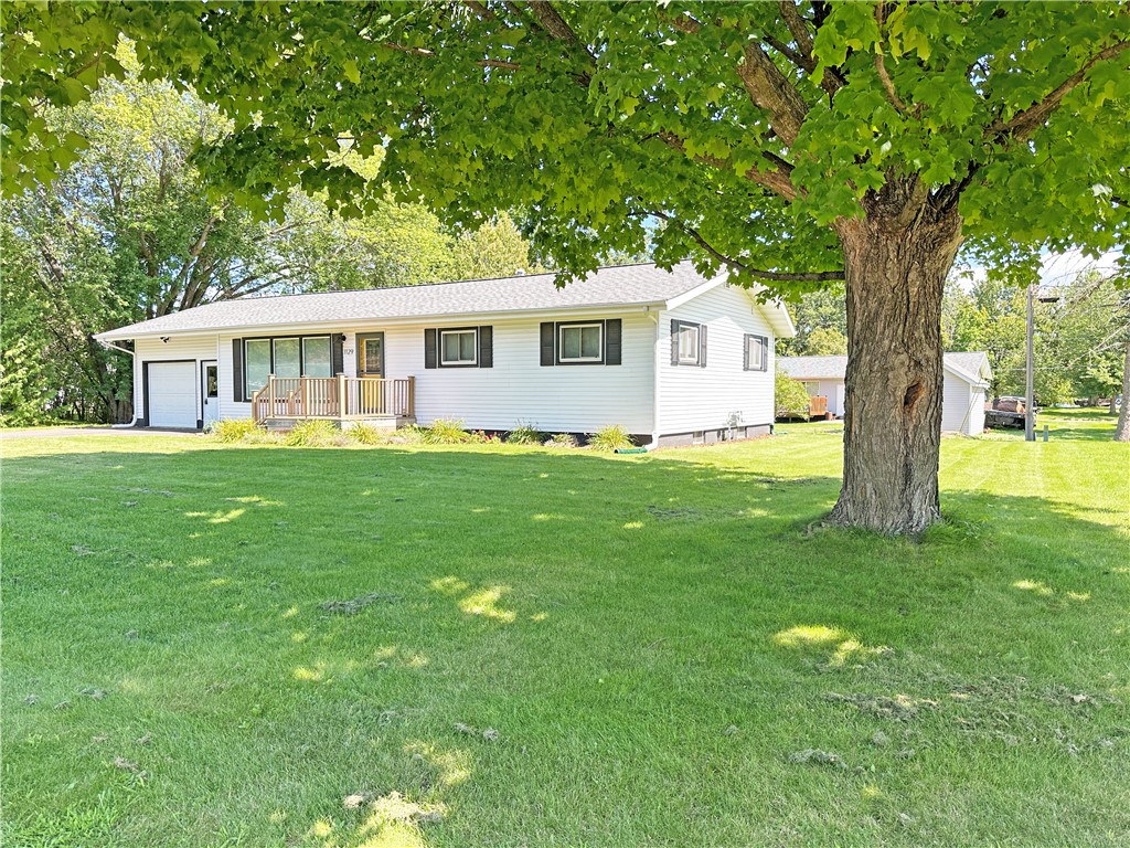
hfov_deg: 71.6
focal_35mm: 24
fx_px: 783
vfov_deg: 56.8
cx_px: 565
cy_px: 424
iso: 80
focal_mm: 6.86
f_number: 1.78
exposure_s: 1/829
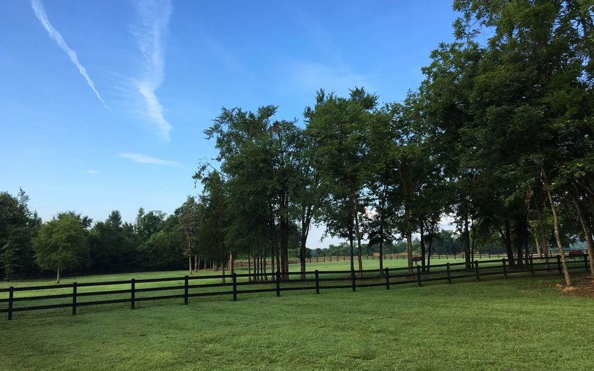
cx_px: 295
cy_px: 177
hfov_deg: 61.2
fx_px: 502
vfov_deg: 40.6
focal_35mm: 31
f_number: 2.2
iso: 25
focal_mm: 4.15
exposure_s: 1/569
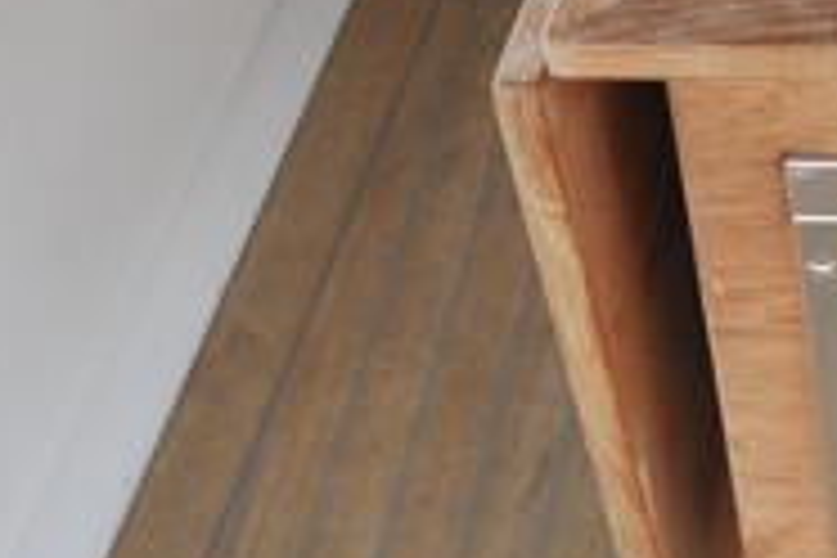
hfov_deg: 12.3
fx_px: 3580
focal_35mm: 154
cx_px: 1485
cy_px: -511
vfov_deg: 8.5
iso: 200
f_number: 5.6
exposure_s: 1/80
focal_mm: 28
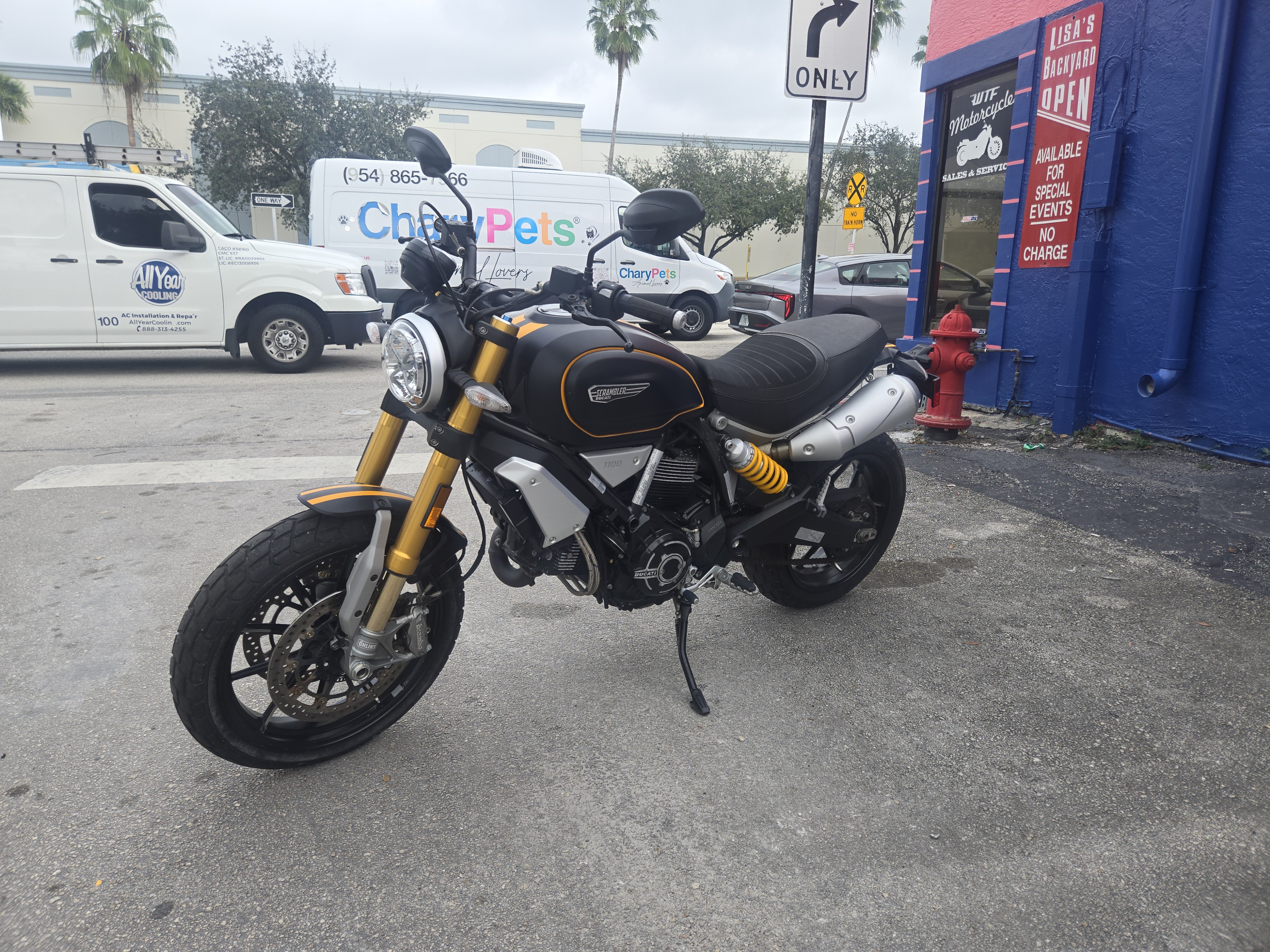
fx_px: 844
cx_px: 635
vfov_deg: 58.9
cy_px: 476
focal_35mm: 23
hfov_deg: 73.9
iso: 25
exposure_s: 1/536
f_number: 1.8
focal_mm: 5.4
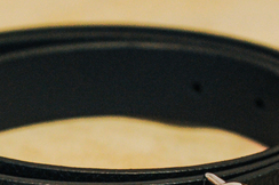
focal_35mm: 231
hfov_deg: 8.8
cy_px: 189
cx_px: -86
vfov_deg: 5.9
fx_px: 1788
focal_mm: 55
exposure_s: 1/200
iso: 2000
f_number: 4.5
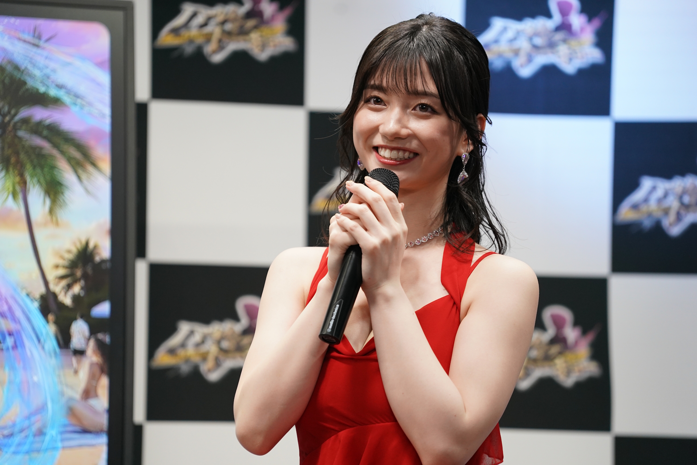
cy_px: 232
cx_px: 348
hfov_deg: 10.3
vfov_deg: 6.9
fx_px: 3872
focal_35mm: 200
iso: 1600
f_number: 4
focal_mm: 200
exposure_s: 1/400
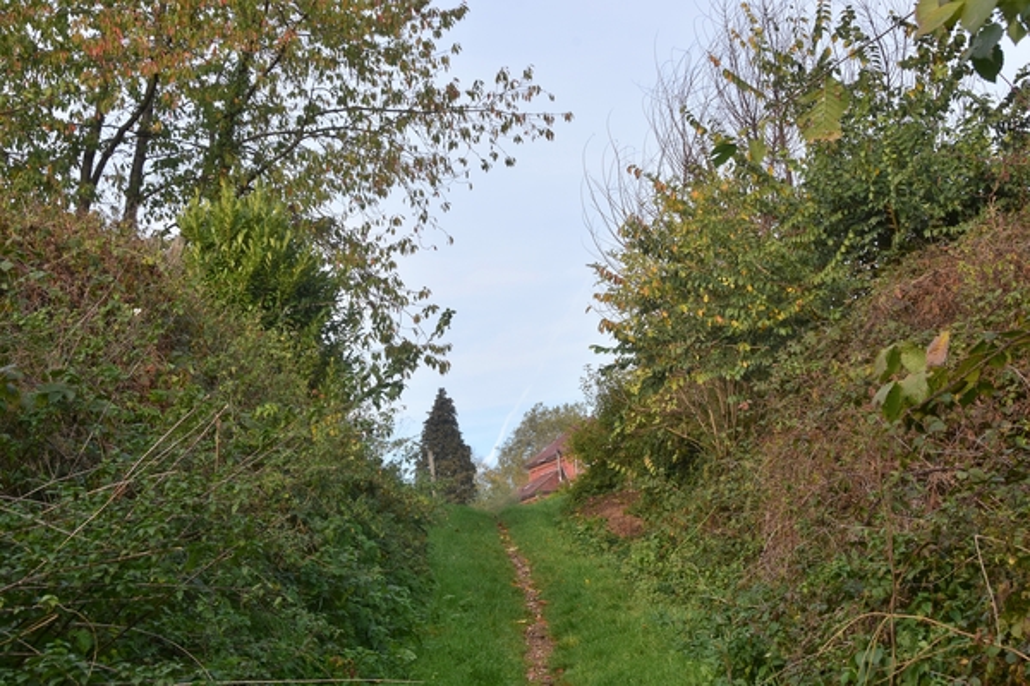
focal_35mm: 63
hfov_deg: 31.9
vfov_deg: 21.6
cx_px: 515
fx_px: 1802
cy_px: 343
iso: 200
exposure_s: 1/125
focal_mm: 42
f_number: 11
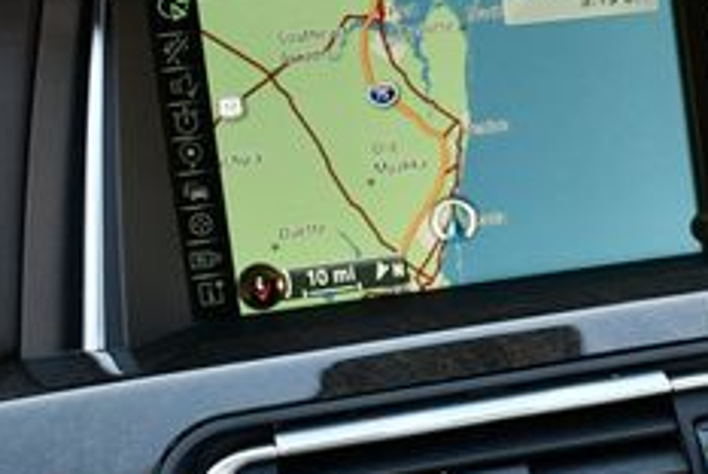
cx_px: 629
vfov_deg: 13.8
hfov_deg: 20.2
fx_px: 1949
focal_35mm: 99
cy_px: 389
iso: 800
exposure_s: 1/250
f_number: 3.5
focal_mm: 18
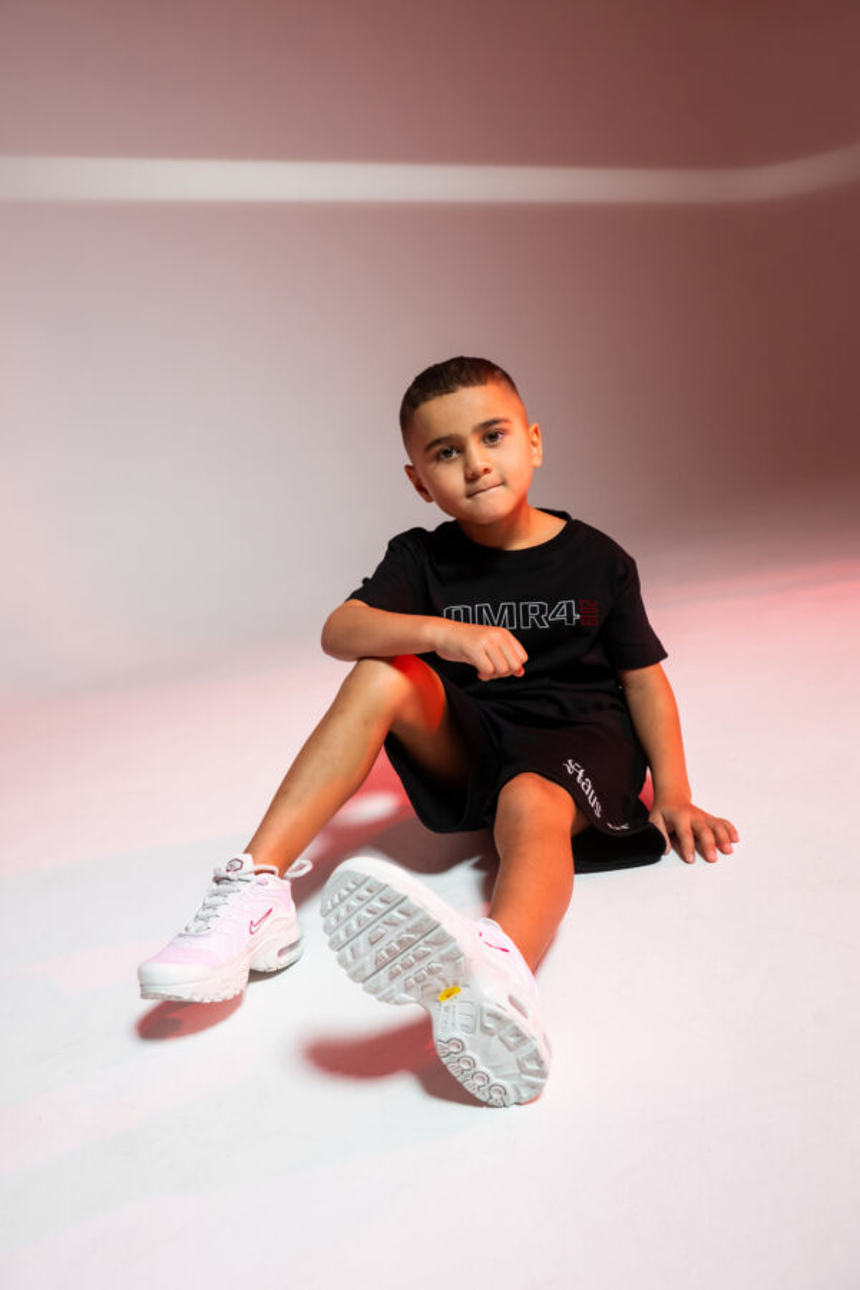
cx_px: 430
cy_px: 645
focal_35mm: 29
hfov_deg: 45.0
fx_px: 1039
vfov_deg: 63.7
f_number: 6.3
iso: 640
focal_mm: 29
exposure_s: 1/160
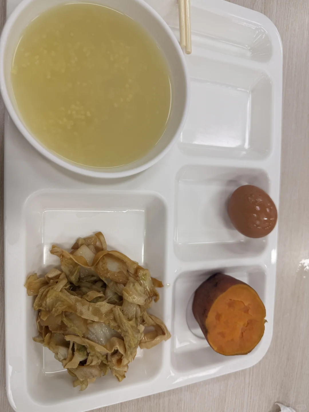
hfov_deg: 56.8
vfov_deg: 71.6
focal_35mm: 24
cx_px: 154
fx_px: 286
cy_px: 206
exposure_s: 1/157
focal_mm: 6.76
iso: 64
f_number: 1.78
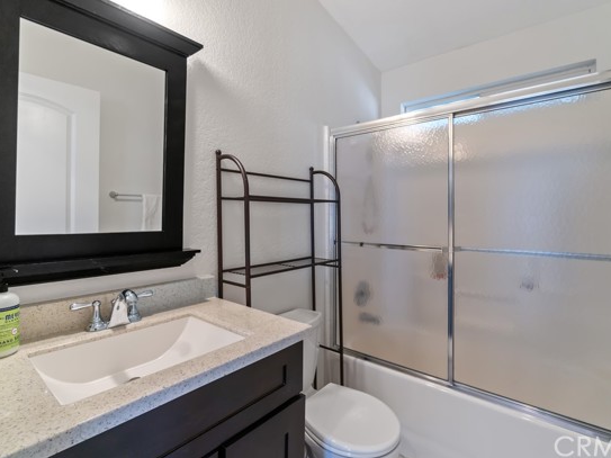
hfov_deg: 91.0
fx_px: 300
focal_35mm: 17
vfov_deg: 74.7
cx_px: 317
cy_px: 222
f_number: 4
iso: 320
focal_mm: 10
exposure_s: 1/30
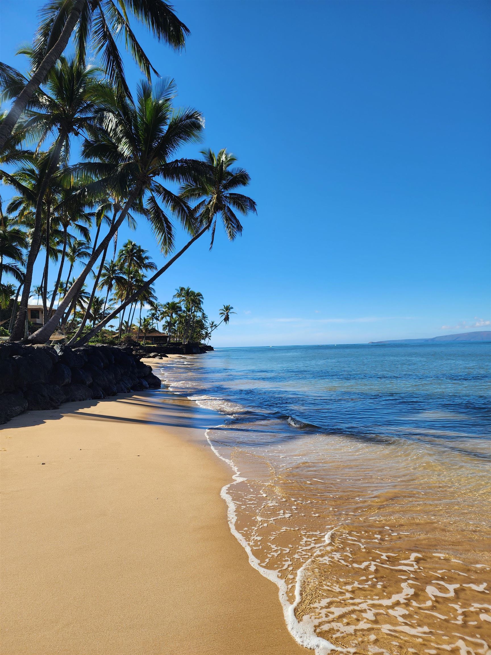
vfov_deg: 73.9
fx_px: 435
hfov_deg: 58.9
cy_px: 328
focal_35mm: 23
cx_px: 246
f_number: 1.8
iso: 12
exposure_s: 1/1084
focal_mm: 6.4
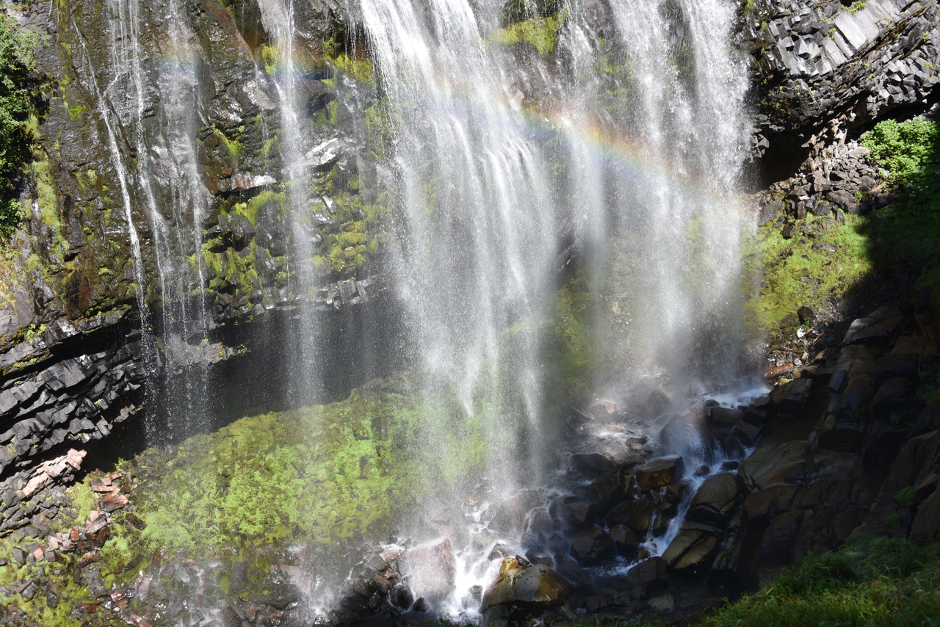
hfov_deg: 43.6
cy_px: 314
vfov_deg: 29.9
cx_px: 470
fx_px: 1175
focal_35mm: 45
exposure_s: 1/200
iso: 100
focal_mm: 45
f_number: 7.1
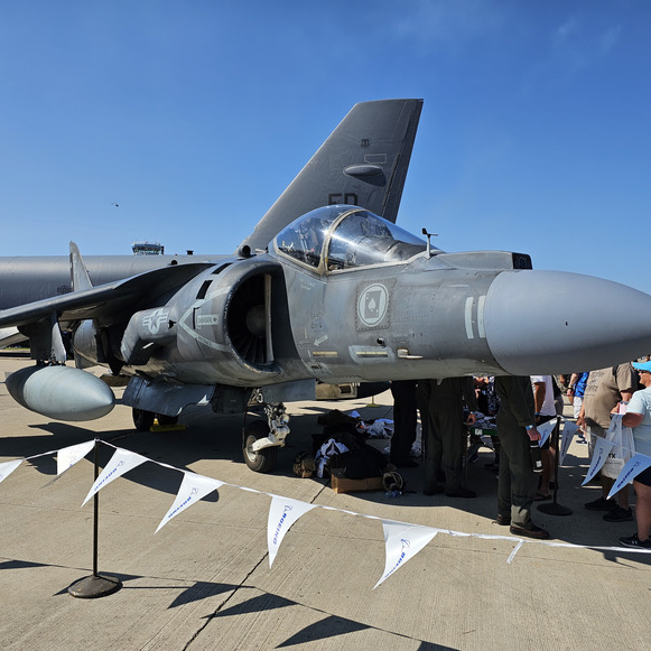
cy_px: 331
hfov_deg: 57.3
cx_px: 319
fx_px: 596
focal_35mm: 28
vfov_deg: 57.3
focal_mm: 6.3
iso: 10
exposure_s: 1/1195
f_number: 1.7
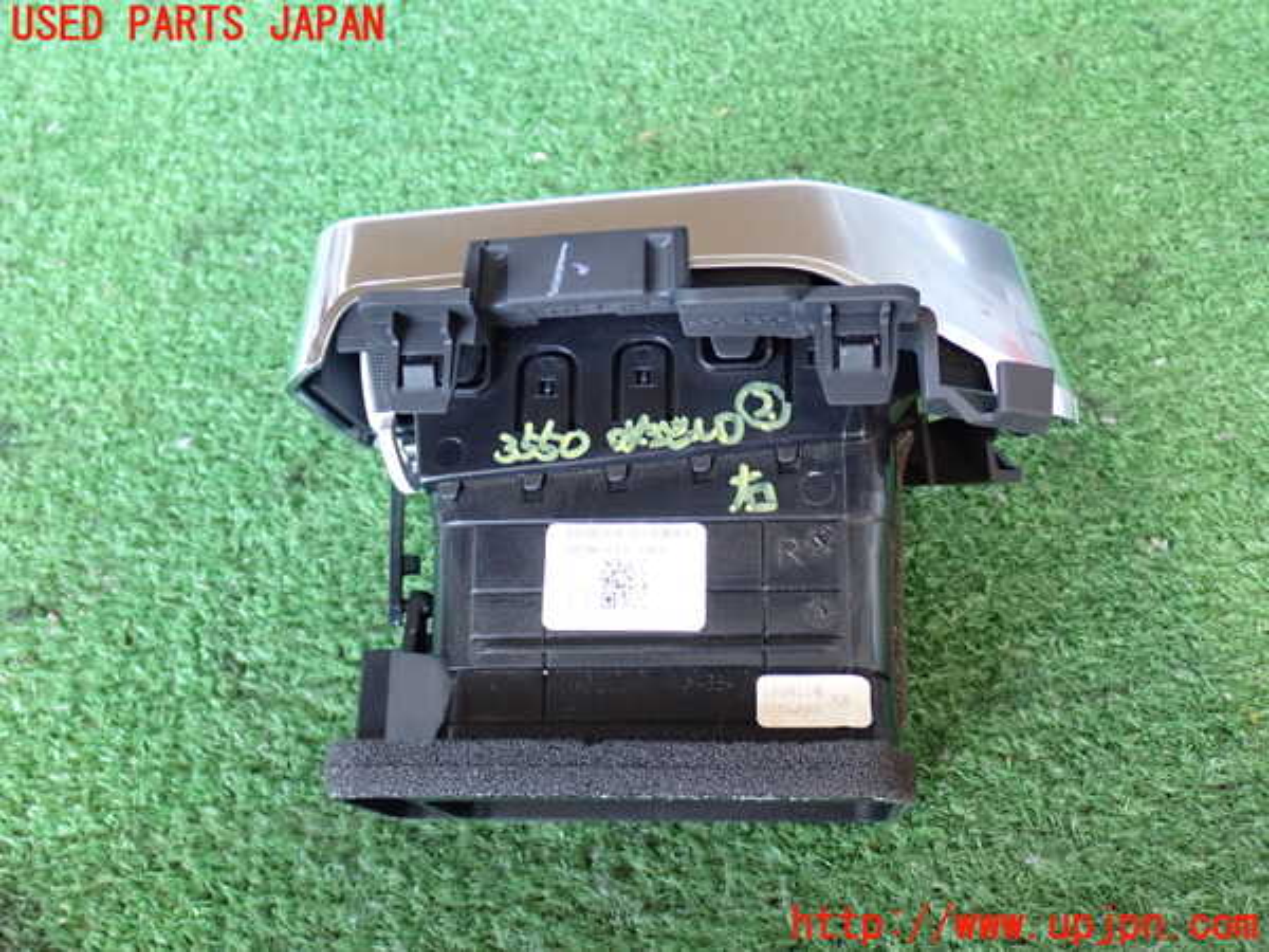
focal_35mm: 41
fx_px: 1503
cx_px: 634
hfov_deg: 45.8
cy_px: 476
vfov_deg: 35.1
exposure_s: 1/40
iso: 640
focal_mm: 7.31
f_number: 2.8
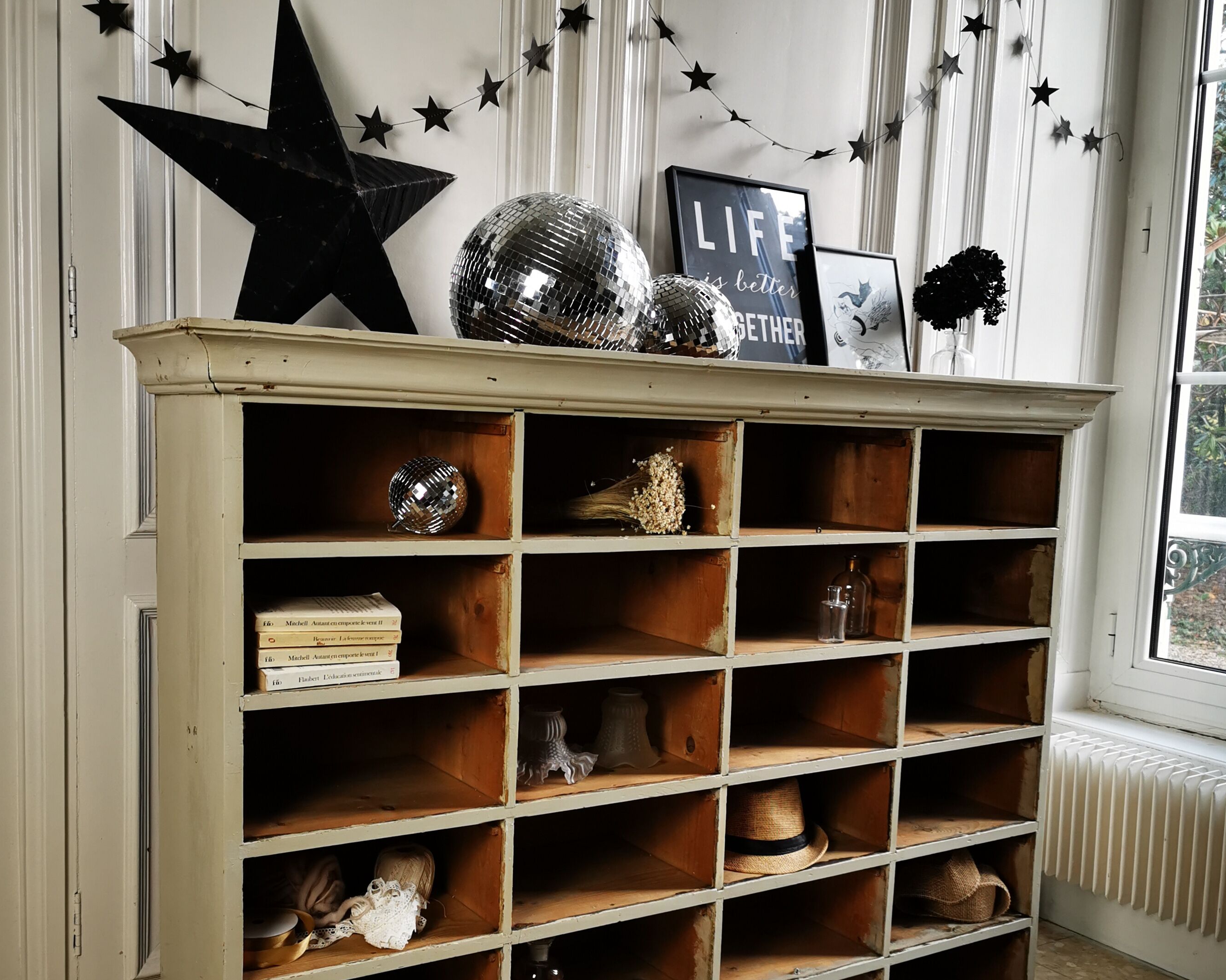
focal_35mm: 36
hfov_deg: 50.3
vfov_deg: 41.0
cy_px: 586
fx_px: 1306
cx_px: 610
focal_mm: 5.56
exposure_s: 1/100
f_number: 1.6
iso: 125
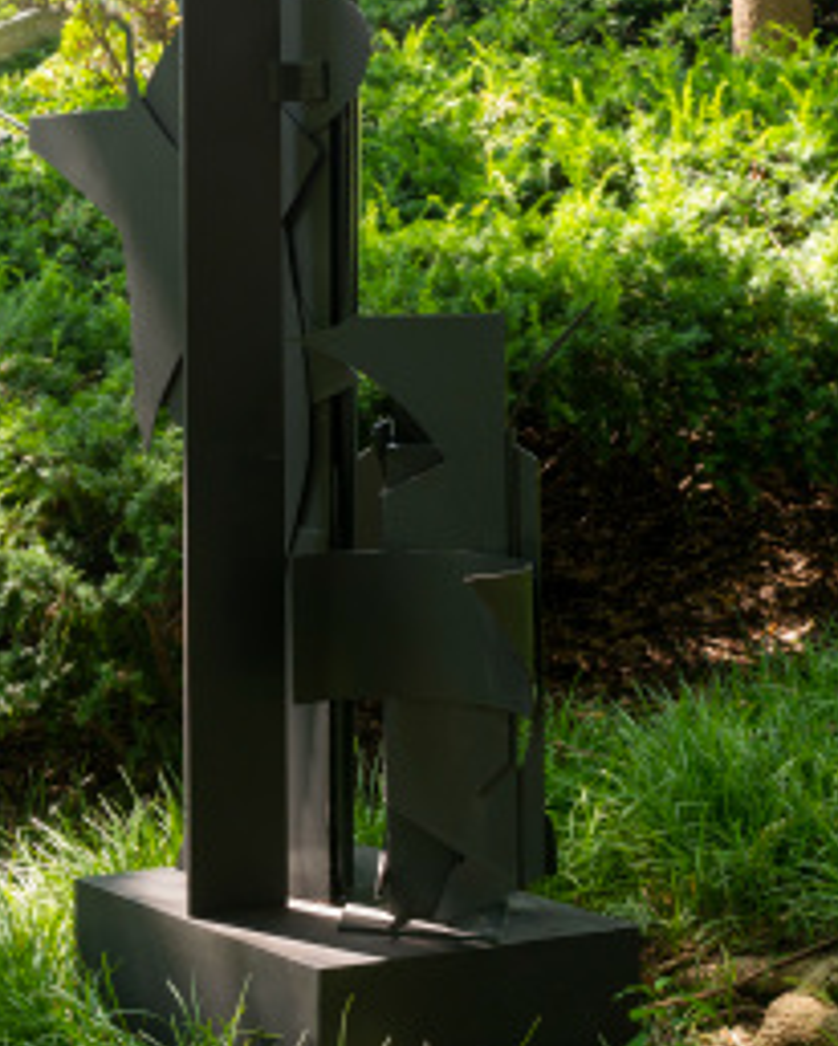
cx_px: 4
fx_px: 2168
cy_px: 362
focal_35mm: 70
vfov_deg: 27.0
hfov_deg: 21.2
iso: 200
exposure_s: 1/15
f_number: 8
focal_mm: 32
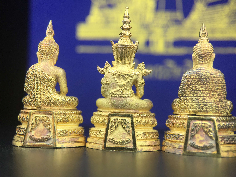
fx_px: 198
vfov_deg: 48.2
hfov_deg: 61.7
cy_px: 88
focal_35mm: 29
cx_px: 118
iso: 32
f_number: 2.2
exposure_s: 1/706
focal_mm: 4.15
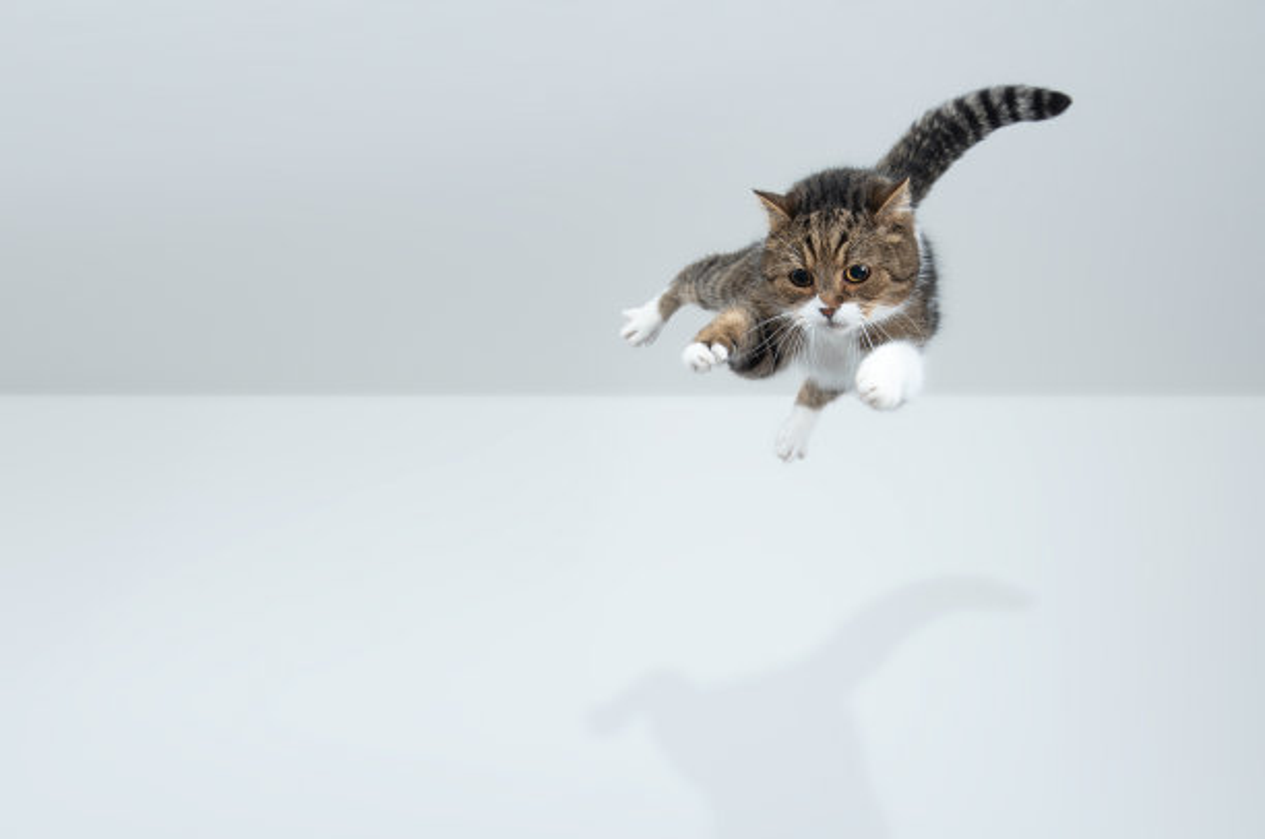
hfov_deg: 62.0
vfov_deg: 43.5
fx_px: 1052
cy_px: 420
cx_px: 632
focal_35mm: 30
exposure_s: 1/250
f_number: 6.3
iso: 200
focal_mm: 30
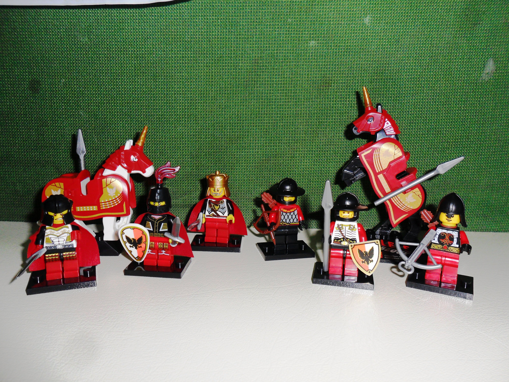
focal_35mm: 27
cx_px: 254
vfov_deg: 51.4
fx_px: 397
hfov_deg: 65.3
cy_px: 191
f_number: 8.9
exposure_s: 1/45
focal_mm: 4.9
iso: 100
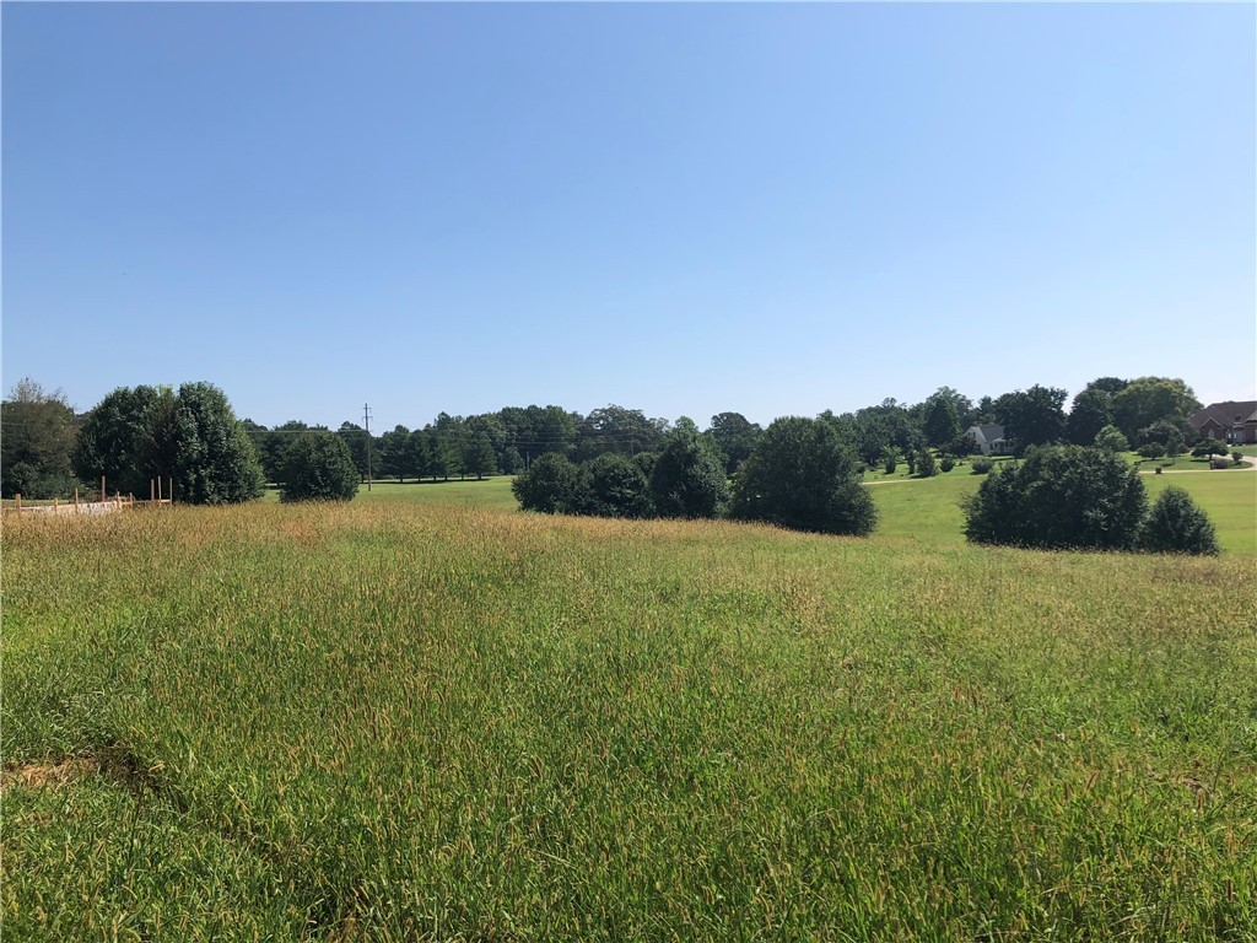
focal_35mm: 29
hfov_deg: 61.7
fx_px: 1053
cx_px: 628
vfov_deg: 48.2
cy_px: 472
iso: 20
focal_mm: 3.99
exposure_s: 1/2703
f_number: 1.8
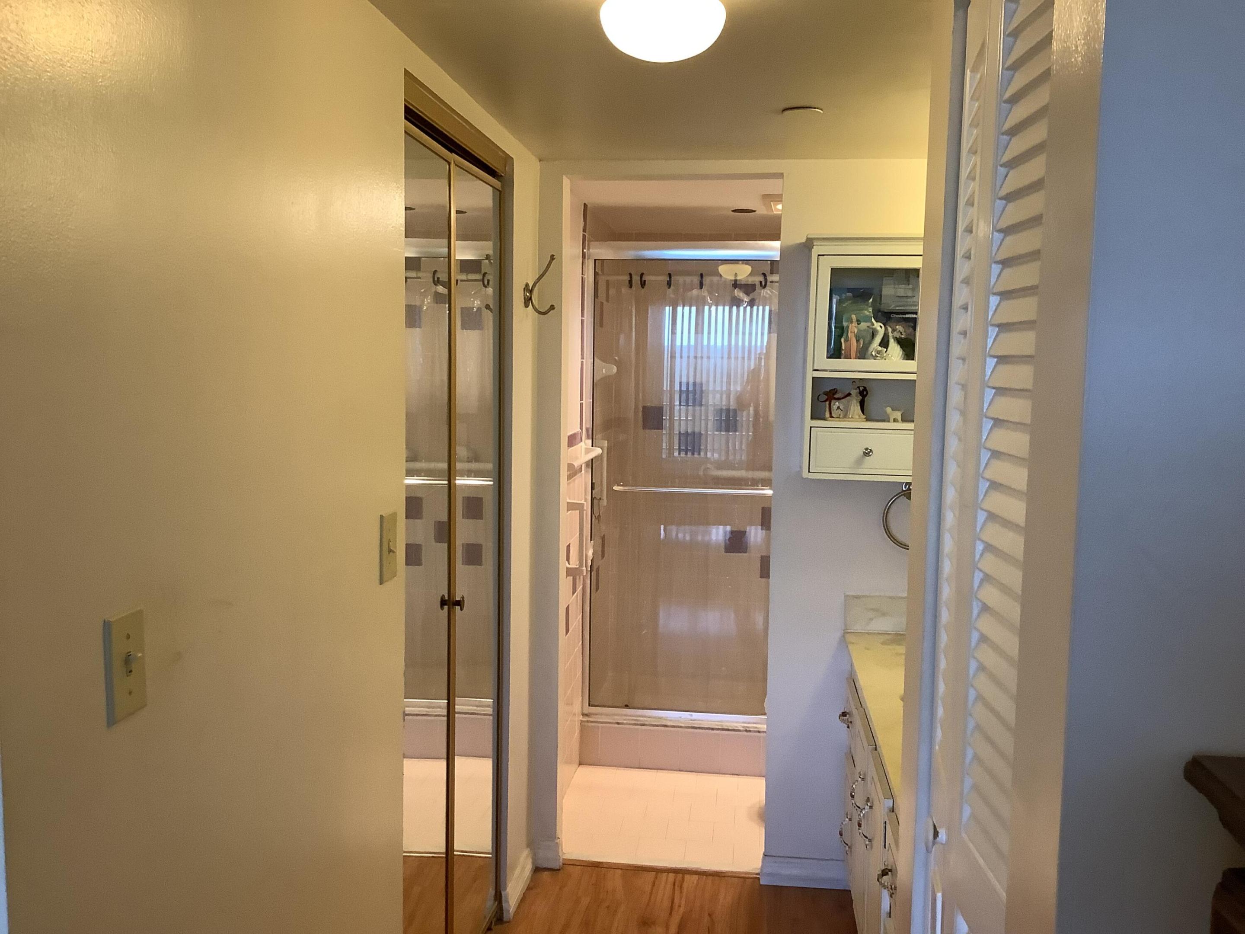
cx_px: 622
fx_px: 1115
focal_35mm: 31
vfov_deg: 45.4
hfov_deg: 58.4
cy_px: 467
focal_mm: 3.3
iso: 200
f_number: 2.4
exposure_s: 1/60
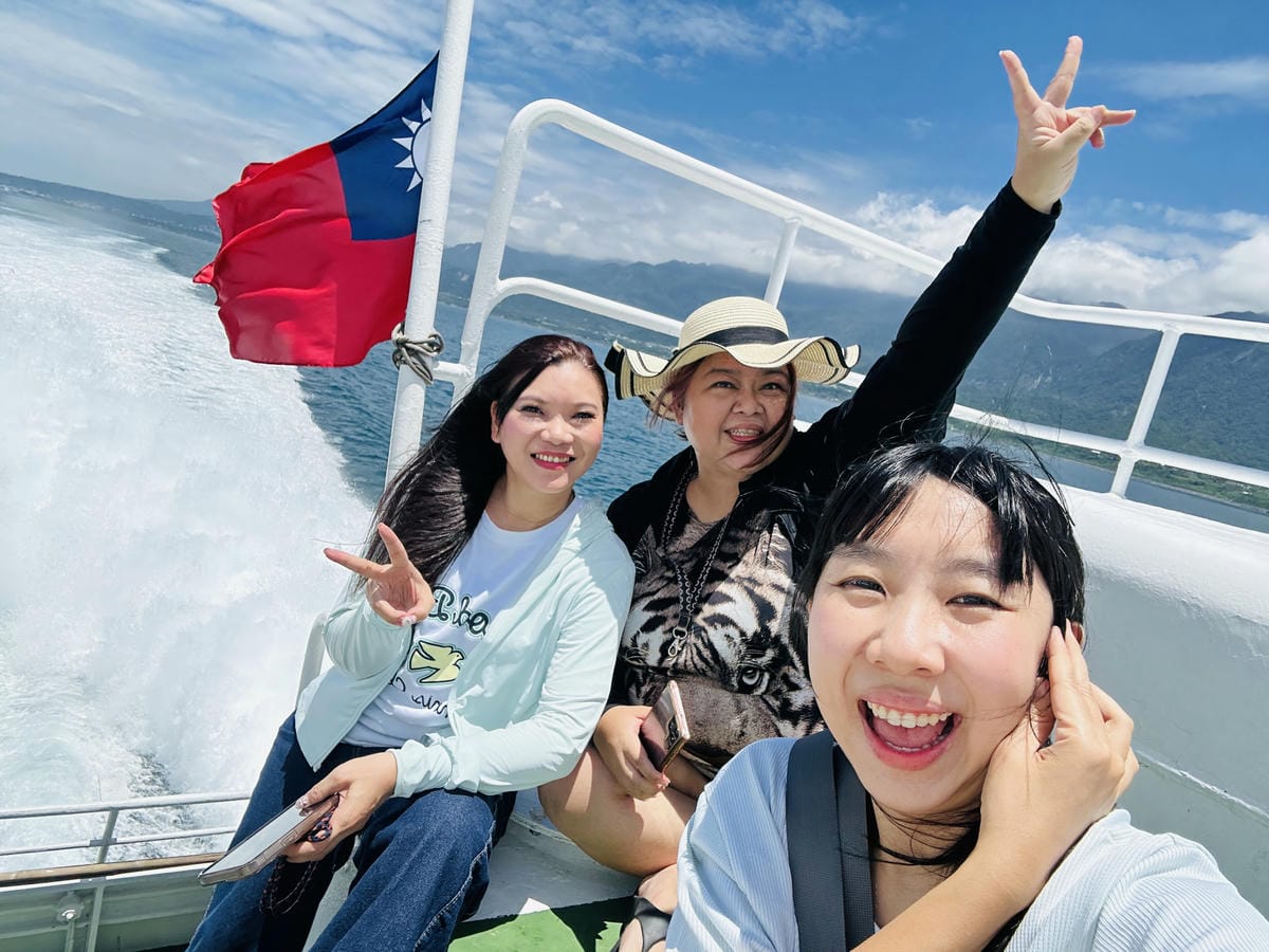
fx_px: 843
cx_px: 634
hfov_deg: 73.9
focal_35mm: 23
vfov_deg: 58.9
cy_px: 476
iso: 25
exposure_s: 1/1383
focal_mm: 2.69
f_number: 1.9
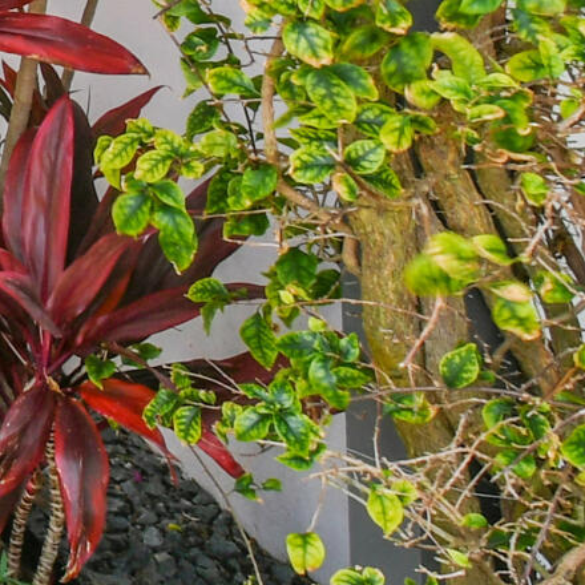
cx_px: -899
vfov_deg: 17.8
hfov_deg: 13.3
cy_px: -298
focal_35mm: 87
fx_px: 1663
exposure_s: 1/30
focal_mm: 10
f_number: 11
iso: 125
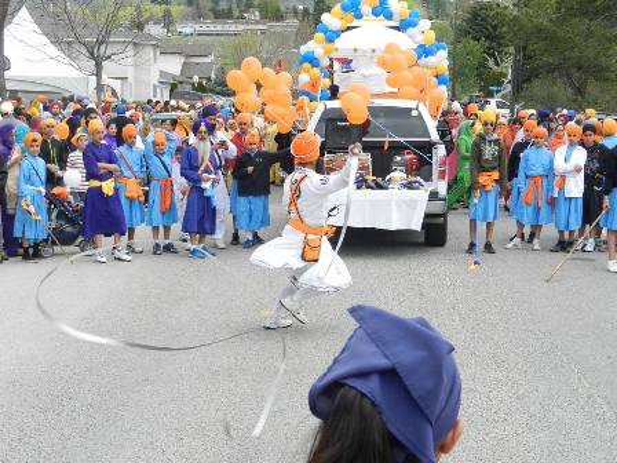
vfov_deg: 21.6
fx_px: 1212
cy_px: 232
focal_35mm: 68
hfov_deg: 28.6
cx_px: 308
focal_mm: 12.3
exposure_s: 1/250
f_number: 4.6
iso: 160
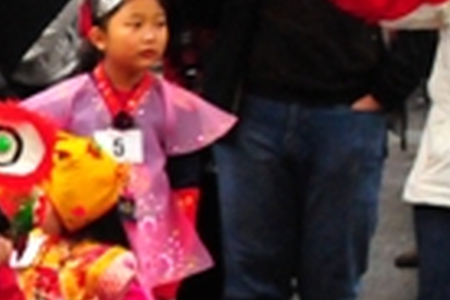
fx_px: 1950
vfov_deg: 8.6
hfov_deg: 10.6
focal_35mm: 156
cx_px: -750
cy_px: 468
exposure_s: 1/640
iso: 3200
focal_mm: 18
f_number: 6.3
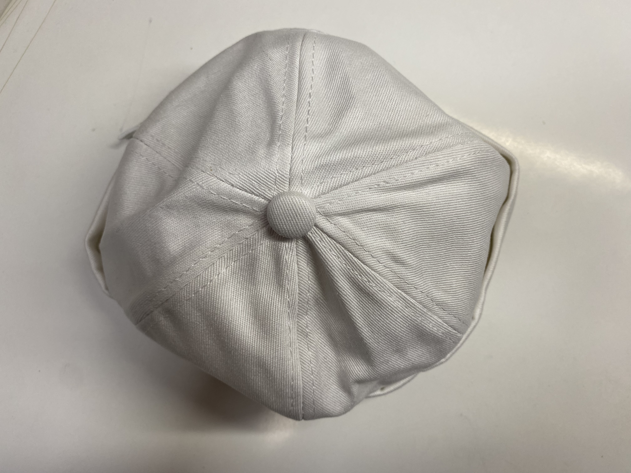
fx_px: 474
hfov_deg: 67.3
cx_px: 316
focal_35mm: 26
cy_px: 236
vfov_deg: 53.1
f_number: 1.8
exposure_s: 1/121
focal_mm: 4.25
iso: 80
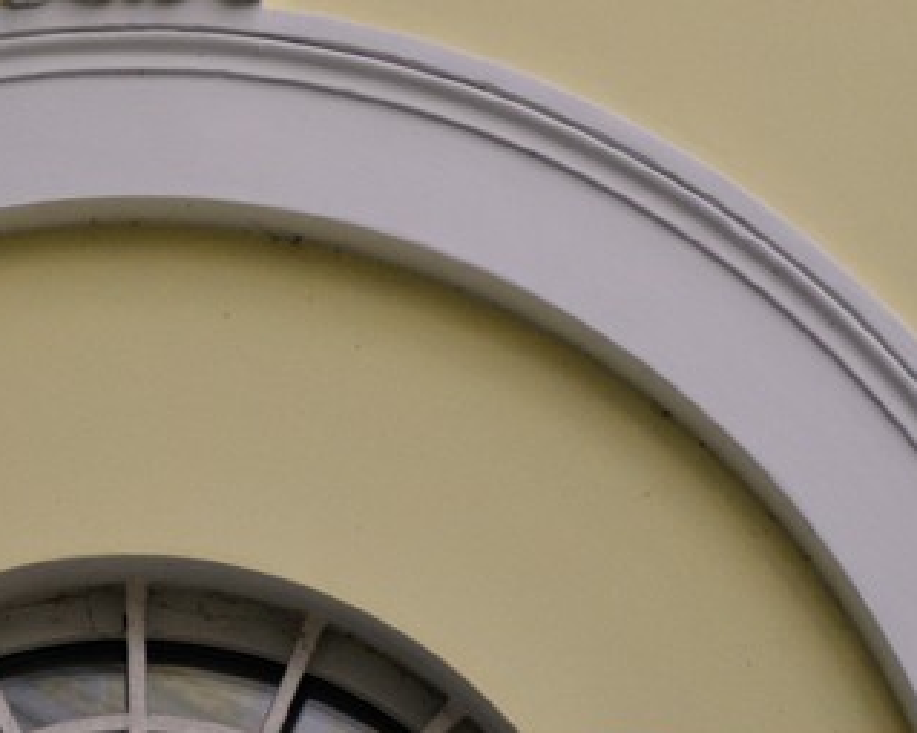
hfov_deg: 7.8
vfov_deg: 6.2
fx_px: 6674
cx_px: 105
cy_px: -477
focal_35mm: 246
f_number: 5
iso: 400
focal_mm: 62
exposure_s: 1/200
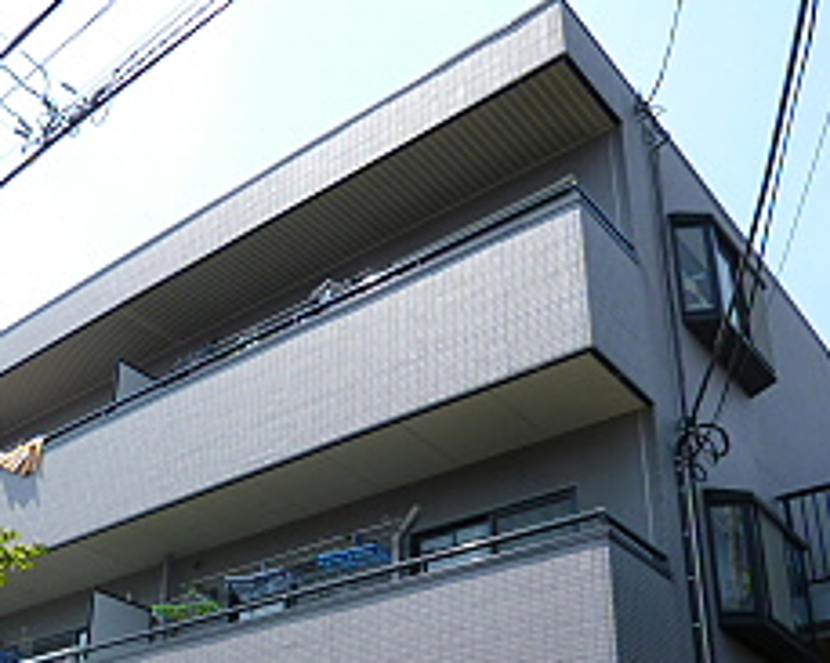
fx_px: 1056
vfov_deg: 33.6
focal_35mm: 43
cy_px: 552
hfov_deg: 42.0
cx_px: 239
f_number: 2.5
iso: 100
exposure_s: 1/800
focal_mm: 4.3
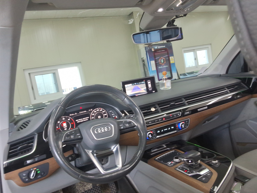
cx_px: 128
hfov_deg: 63.4
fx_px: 208
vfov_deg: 49.7
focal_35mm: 28
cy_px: 96
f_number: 1.9
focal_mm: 2.91
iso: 56
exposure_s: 1/60
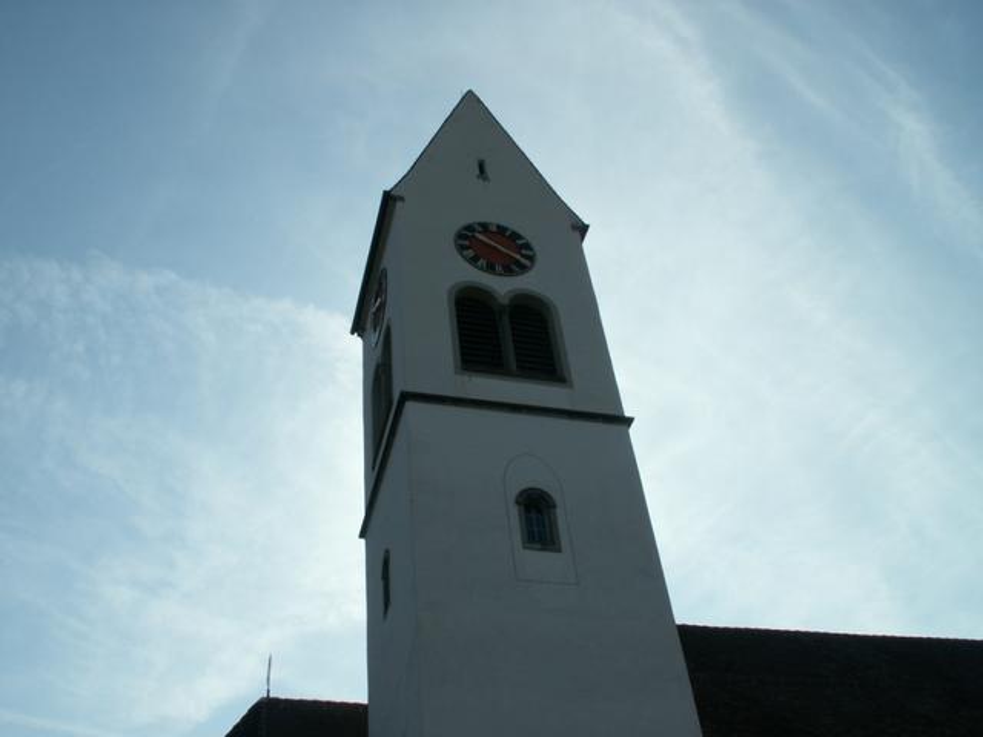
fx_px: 994
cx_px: 492
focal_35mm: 35
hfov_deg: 52.6
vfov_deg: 40.7
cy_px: 368
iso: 50
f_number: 8
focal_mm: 5.86
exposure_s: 1/400
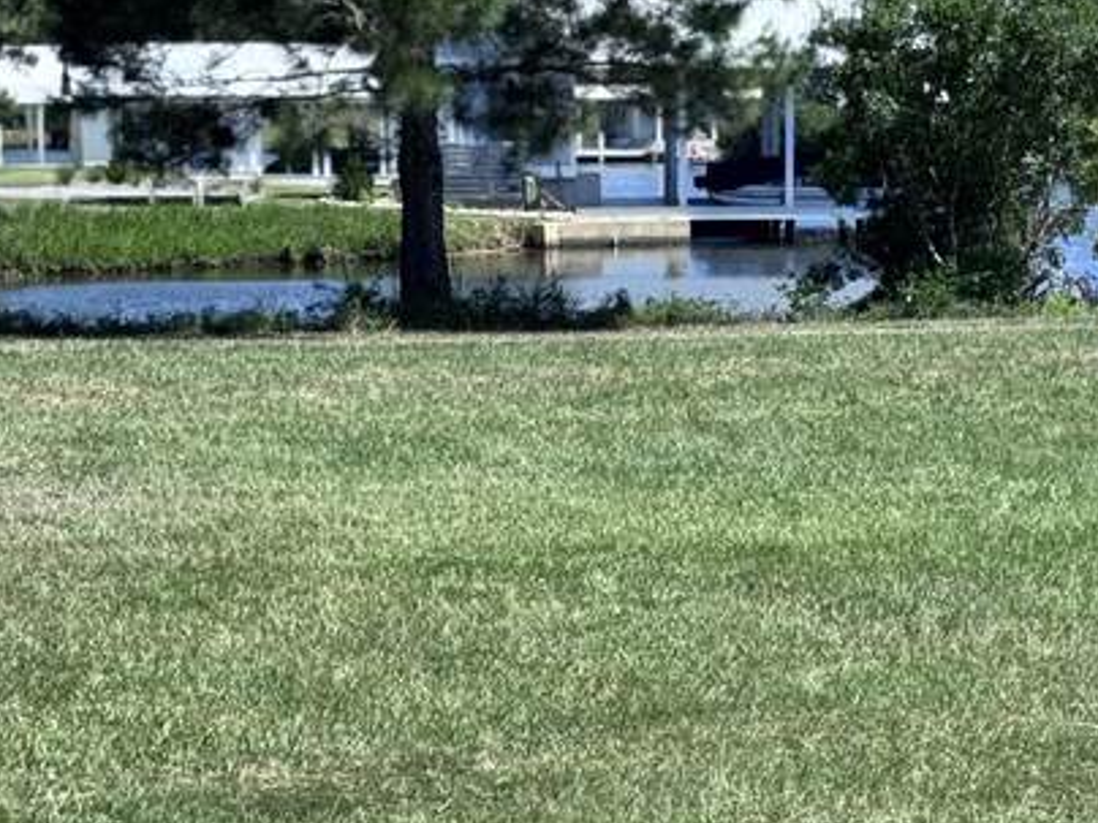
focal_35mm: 114
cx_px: 693
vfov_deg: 12.9
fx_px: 3616
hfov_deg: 17.2
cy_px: 725
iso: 64
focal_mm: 6.76
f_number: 1.78
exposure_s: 1/3425
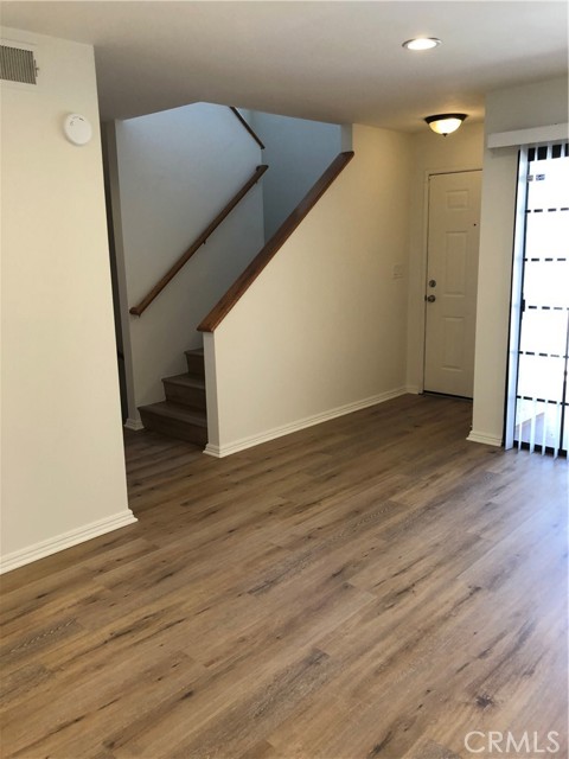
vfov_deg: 63.4
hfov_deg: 49.7
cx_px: 284
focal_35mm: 28
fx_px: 614
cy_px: 380
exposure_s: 1/30
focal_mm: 3.99
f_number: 1.8
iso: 25
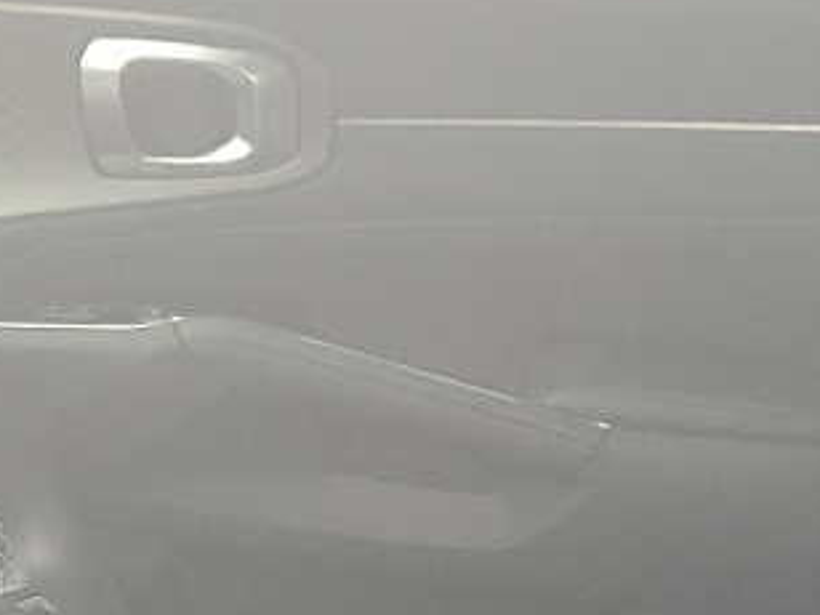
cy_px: 1323
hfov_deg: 14.6
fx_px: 3198
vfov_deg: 10.0
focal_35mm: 135
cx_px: 493
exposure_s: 1/120
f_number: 1.5
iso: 51
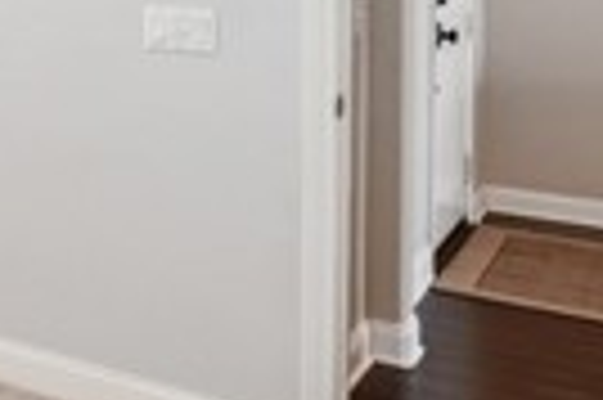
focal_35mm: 62
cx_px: -544
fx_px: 1037
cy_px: -54
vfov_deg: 20.7
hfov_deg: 20.2
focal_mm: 13
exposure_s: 1/20
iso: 400
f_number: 9
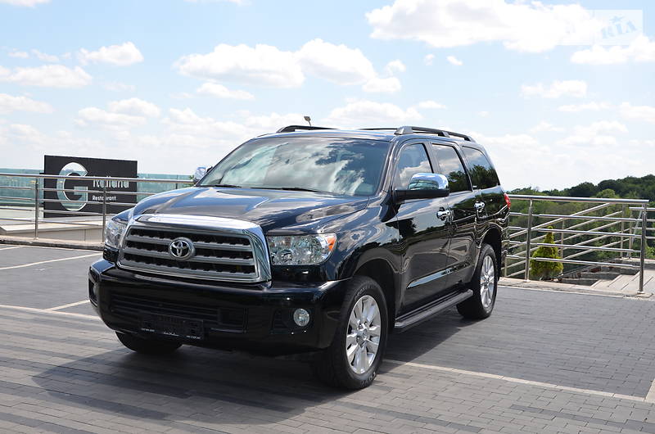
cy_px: 217
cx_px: 328
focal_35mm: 42
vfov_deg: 31.8
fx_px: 763
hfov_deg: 46.5
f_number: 8
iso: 100
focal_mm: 28
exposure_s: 1/200
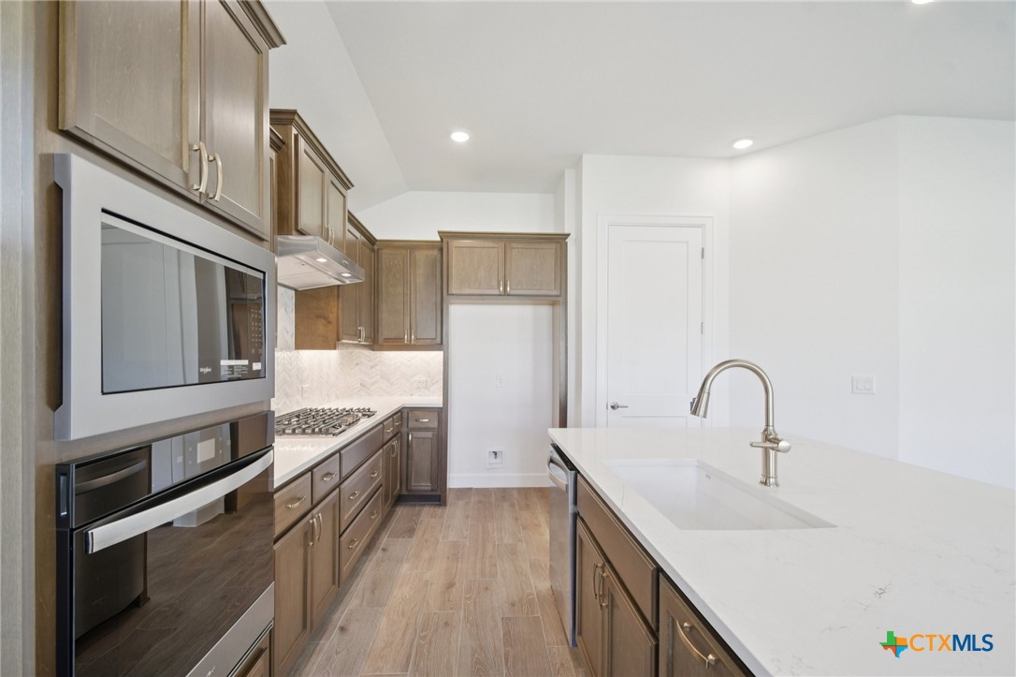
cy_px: 338
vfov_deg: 77.3
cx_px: 508
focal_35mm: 15
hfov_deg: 100.4
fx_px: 423
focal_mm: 10
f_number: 8
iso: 400
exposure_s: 1/15
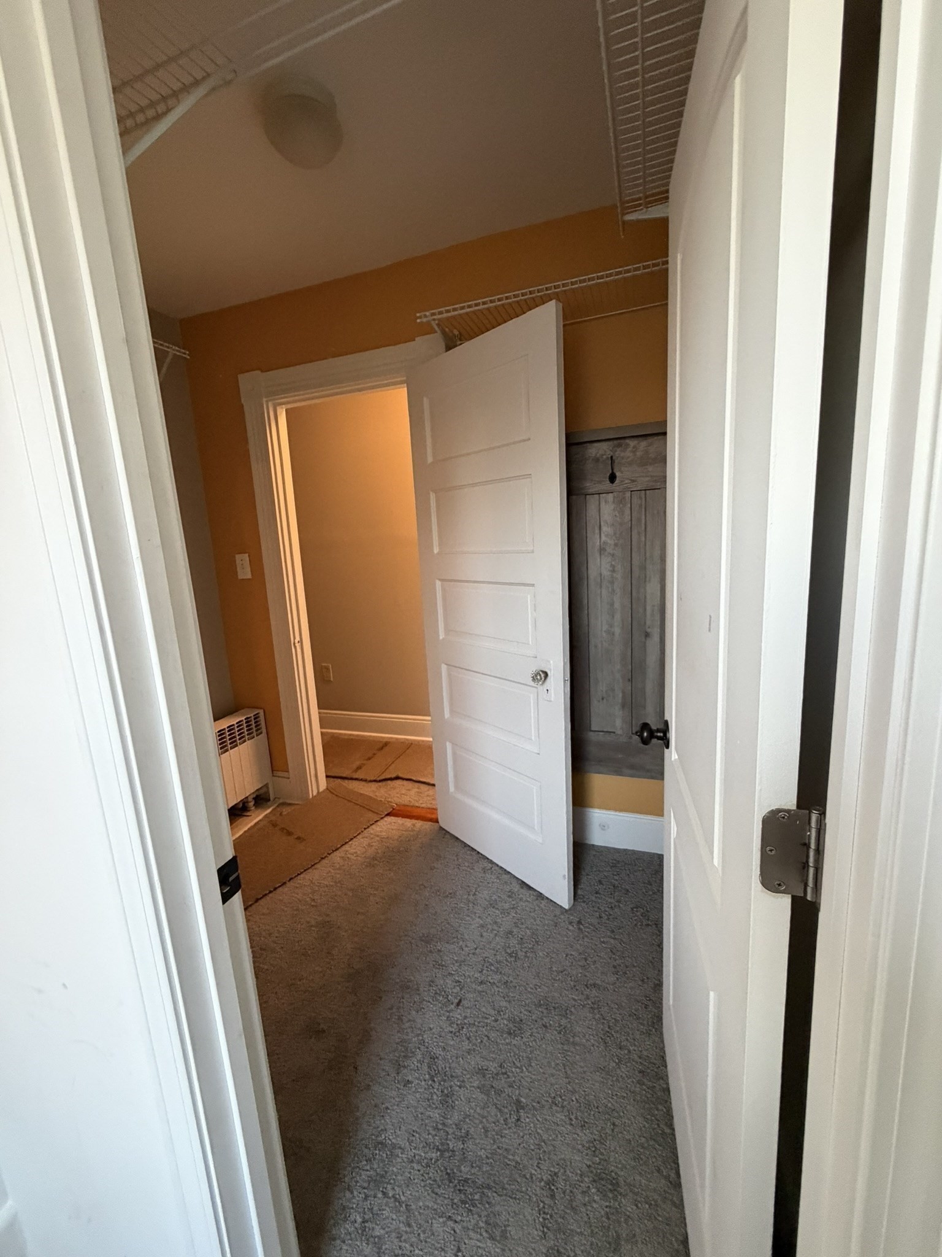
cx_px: 471
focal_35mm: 14
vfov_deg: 102.1
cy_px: 628
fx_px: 508
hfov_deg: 85.7
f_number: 2.2
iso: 500
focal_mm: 2.22
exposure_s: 1/60
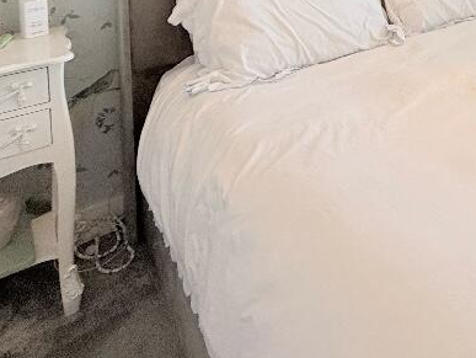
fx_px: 509
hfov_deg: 42.5
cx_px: 487
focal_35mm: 37
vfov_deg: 30.7
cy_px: -103
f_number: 2.2
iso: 100
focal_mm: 2.22
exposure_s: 1/99
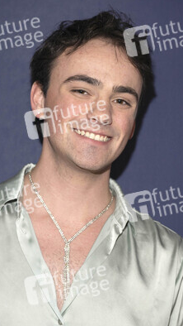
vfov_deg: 20.7
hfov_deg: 11.8
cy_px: 161
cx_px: 91
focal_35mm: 103
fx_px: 887
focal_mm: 97
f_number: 5
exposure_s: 1/200
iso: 800
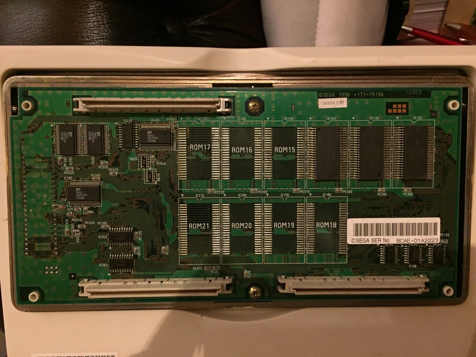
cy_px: 178
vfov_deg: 48.2
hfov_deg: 61.7
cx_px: 238
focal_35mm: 29
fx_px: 399
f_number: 2.2
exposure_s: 1/17
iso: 320
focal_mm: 4.15
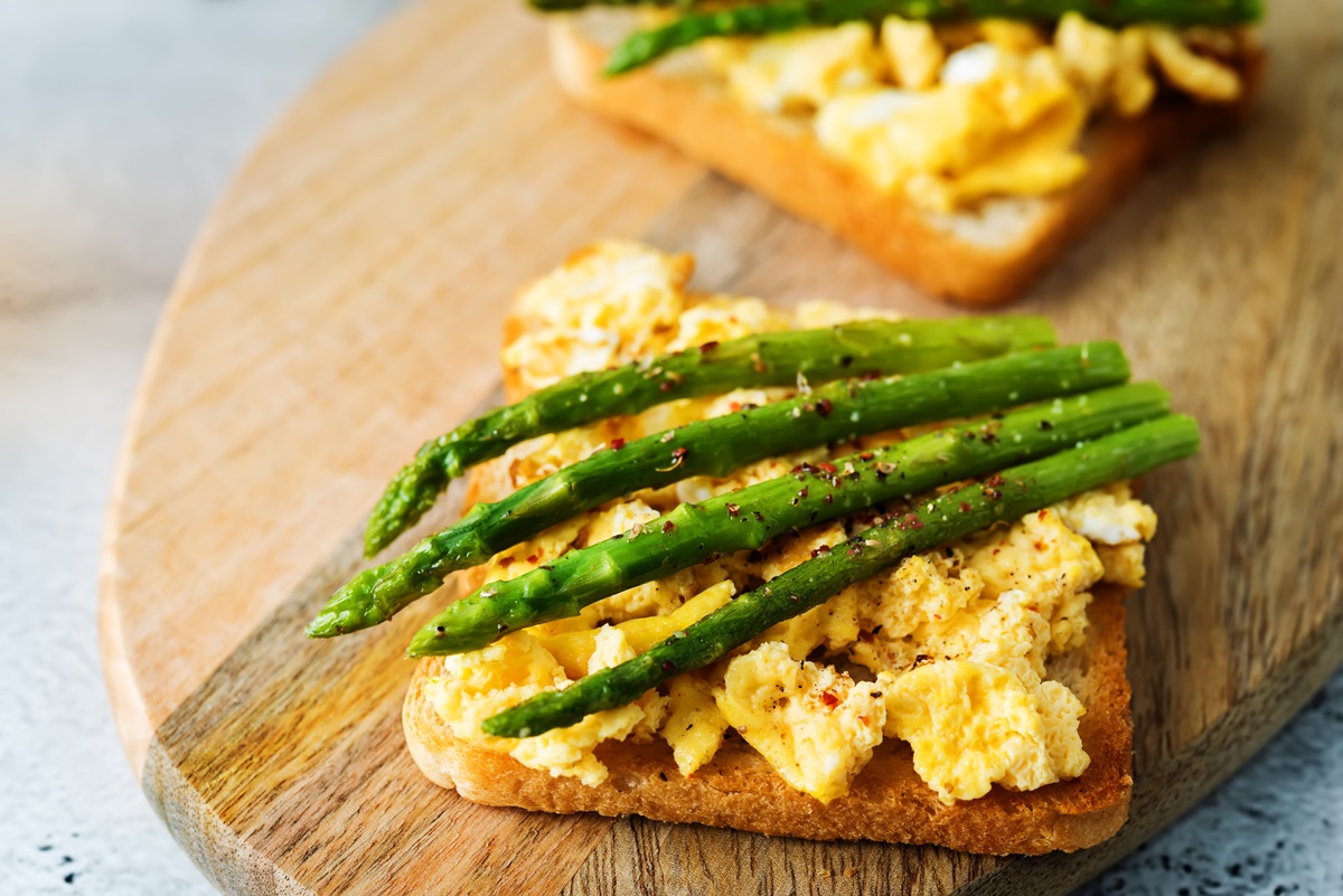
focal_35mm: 60
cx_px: 672
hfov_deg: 33.4
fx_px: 2239
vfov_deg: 22.6
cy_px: 448
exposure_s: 1/250
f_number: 7.1
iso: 100
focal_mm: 60
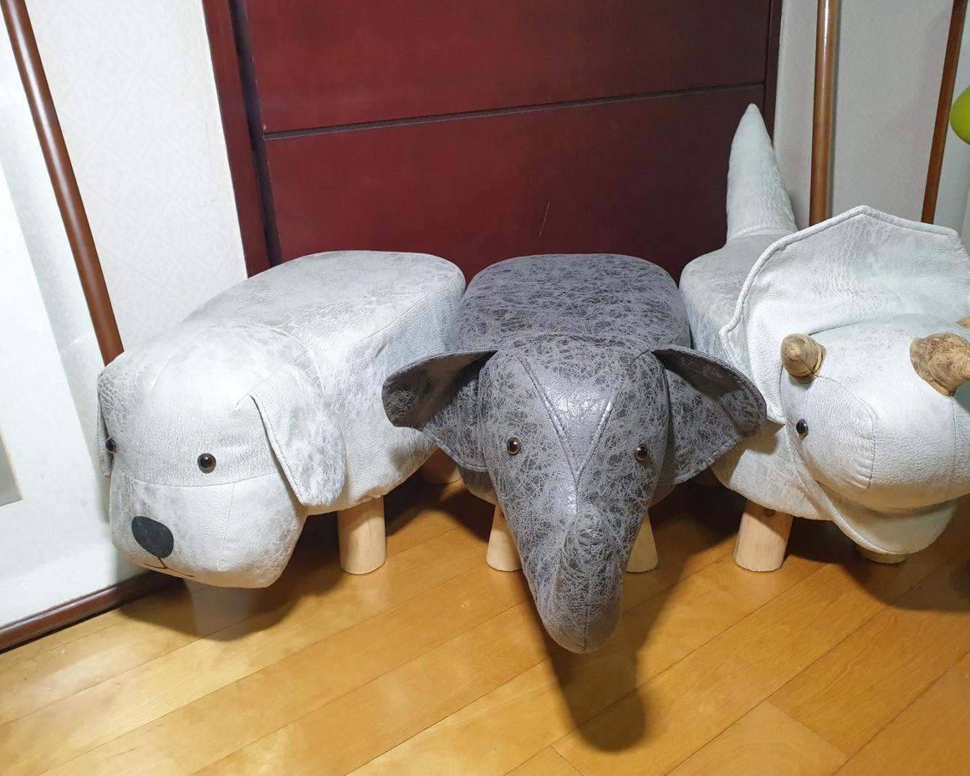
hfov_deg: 62.1
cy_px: 391
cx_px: 524
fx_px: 804
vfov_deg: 51.5
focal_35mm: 28
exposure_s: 1/60
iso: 400
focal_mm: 4.3
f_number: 2.4
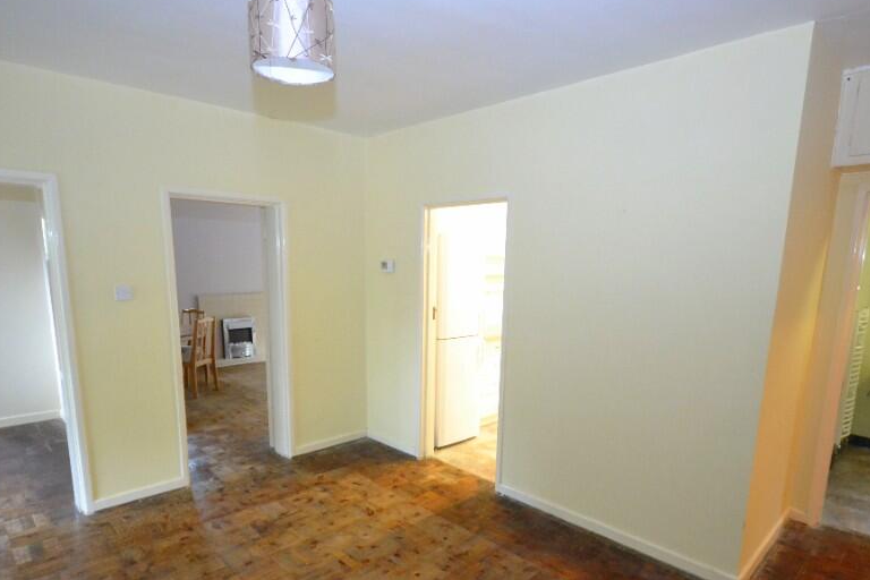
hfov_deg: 84.0
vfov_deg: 61.3
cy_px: 352
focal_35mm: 20
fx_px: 483
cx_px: 424
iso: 3200
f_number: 4
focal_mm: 10
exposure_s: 1/15
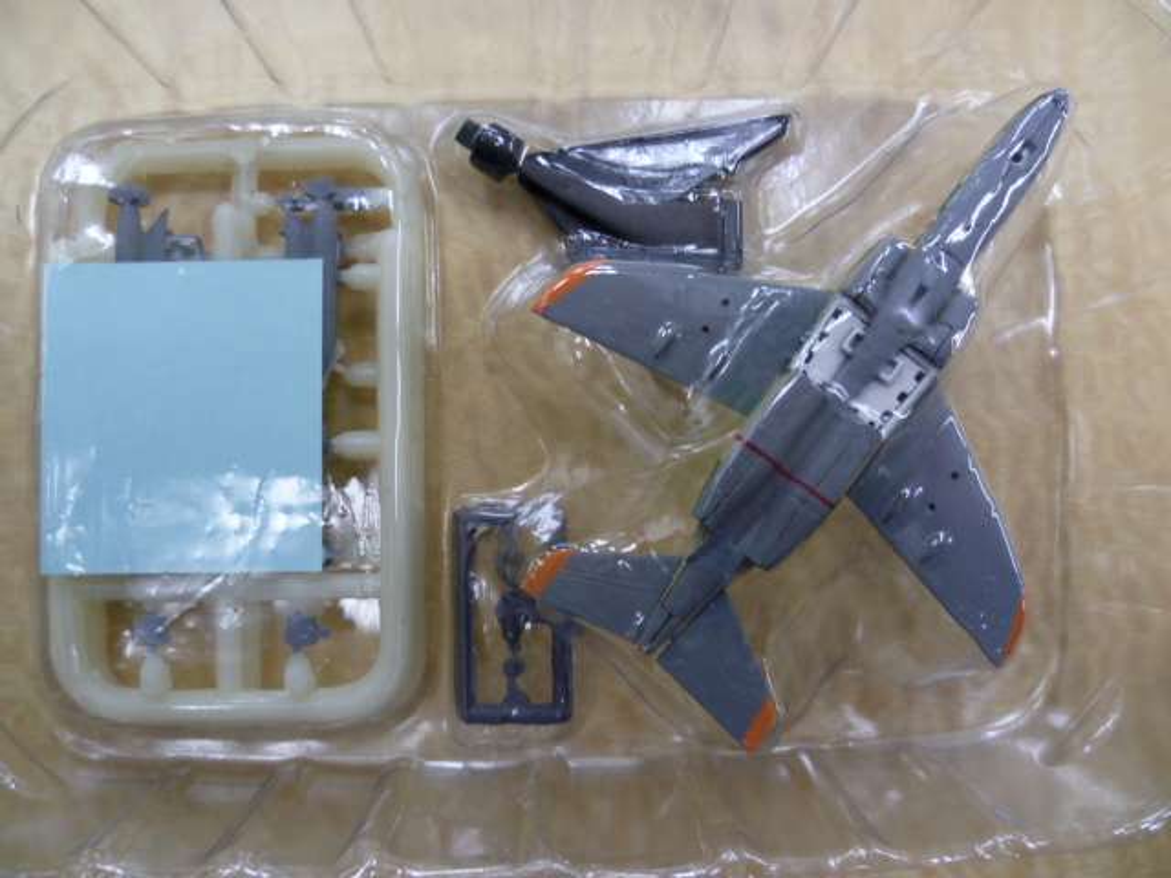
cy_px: 439
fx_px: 947
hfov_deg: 63.4
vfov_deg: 49.7
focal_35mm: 28
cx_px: 586
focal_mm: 5
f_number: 2.8
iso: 100
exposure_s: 1/30
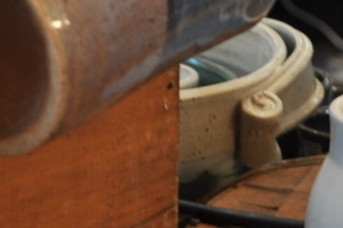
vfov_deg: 6.9
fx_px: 1884
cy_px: 91
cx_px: 406
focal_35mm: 198
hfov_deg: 10.2
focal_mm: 24
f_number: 4
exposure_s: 1/6
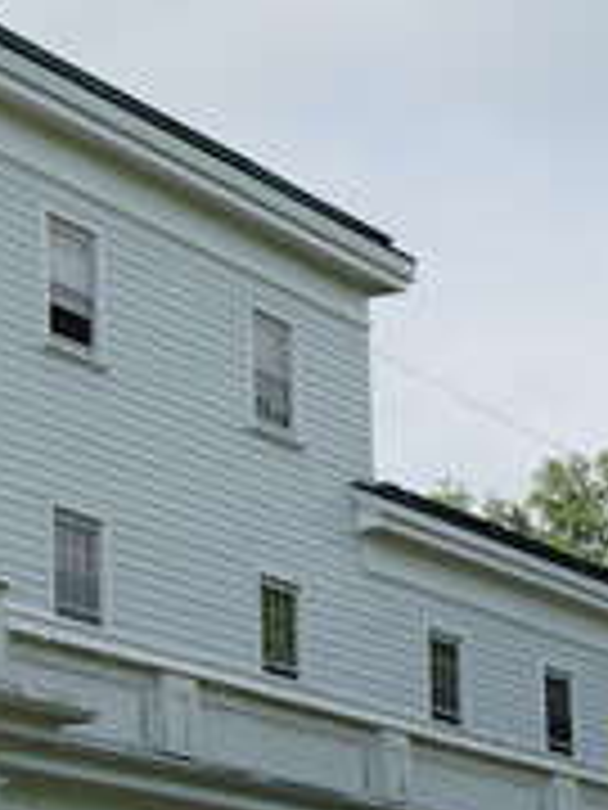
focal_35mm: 147
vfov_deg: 13.4
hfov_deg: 9.9
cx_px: -99
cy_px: 583
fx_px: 3446
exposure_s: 1/125
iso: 100
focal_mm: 23
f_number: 11
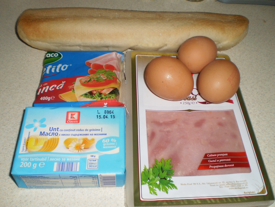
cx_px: 138
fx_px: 286
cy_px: 104
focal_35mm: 36
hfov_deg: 51.4
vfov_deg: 39.7
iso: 125
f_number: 3.1
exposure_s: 1/30
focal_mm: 6.3
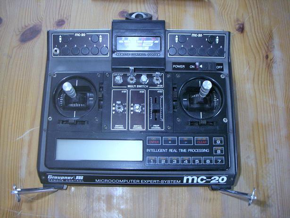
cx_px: 145
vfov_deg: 37.7
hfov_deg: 49.0
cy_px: 109
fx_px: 318
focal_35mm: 38
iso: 400
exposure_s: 1/50
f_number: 3.3
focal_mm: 6.3
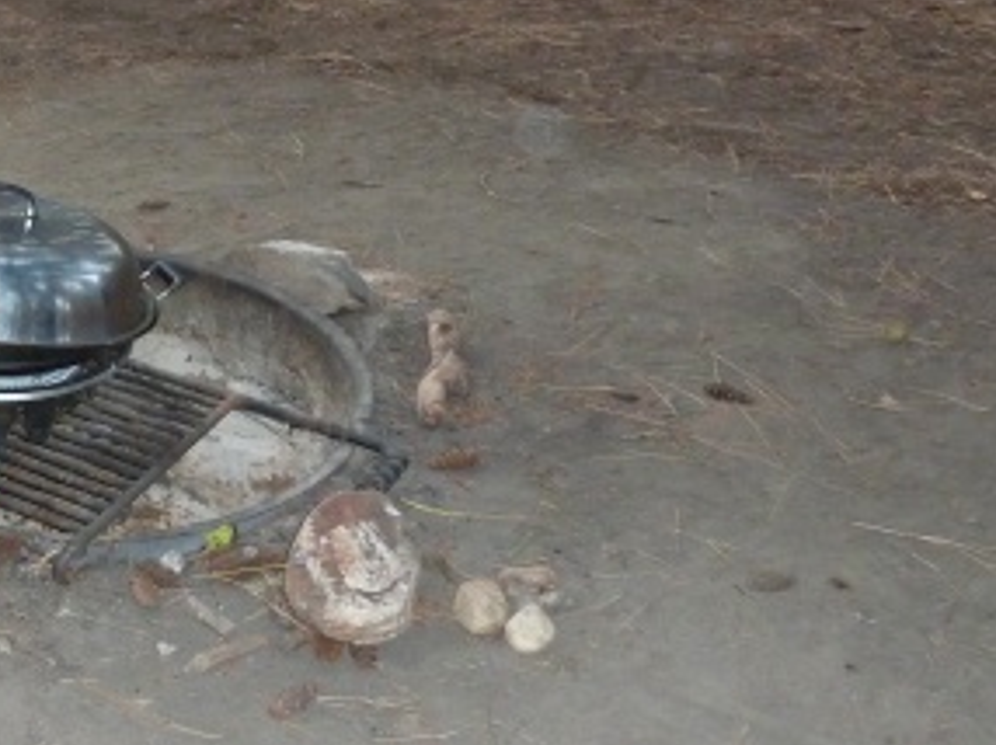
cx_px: -104
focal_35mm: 56
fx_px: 1610
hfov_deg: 30.6
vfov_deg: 26.0
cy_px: 299
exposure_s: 1/30
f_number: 3.3
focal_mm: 4.1
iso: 320
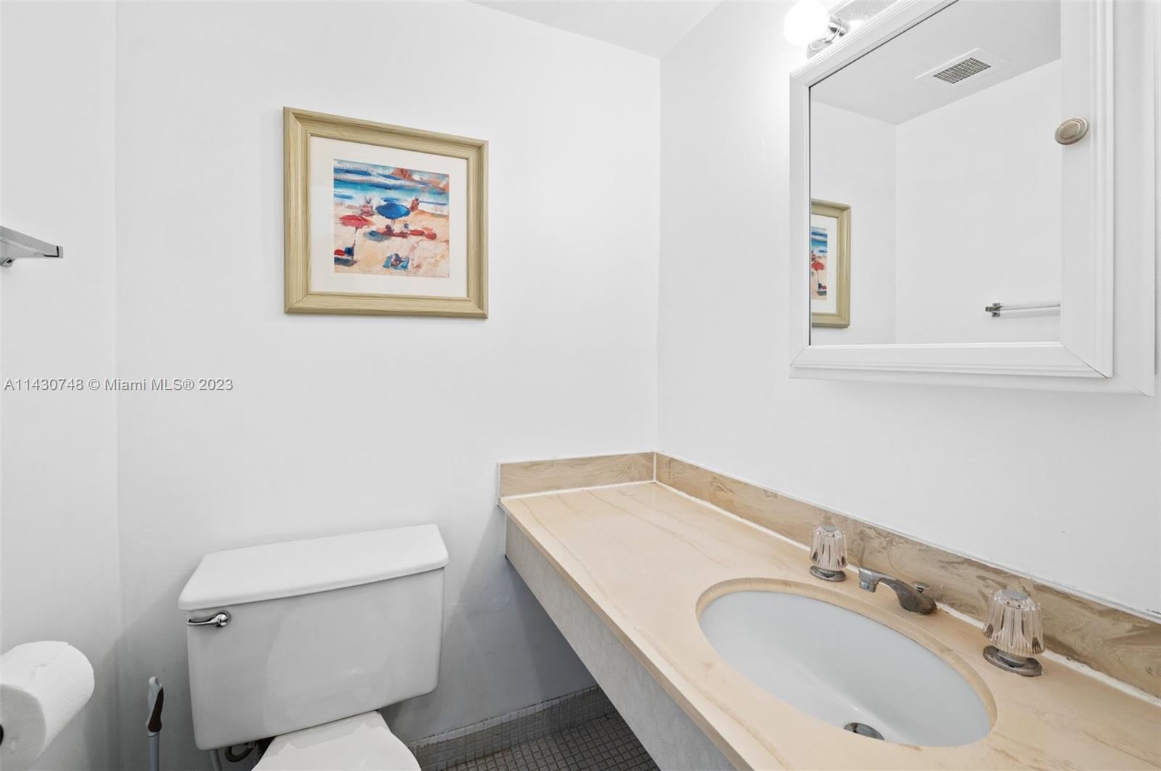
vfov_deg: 81.1
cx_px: 580
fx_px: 451
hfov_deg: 104.3
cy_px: 386
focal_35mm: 14
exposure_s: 1/1.67
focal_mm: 14
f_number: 8
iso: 200
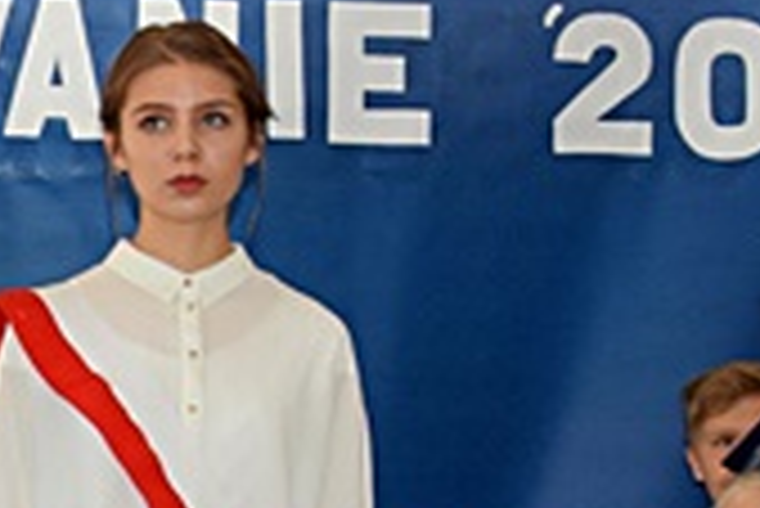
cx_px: -283
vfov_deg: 7.3
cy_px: 708
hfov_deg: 10.7
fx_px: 3929
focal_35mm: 186
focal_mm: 21
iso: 800
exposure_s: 1/80
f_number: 4.5
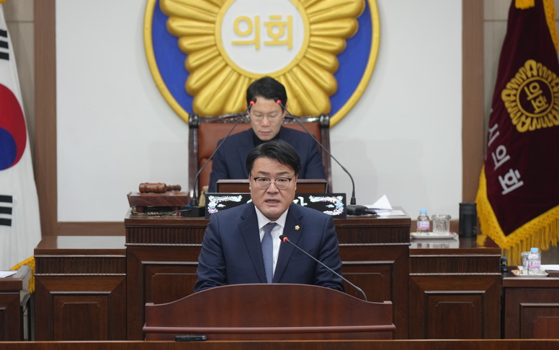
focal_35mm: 205
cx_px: 279
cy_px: 184
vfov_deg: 6.4
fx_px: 3123
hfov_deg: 10.2
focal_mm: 200
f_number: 4
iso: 2000
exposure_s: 1/200
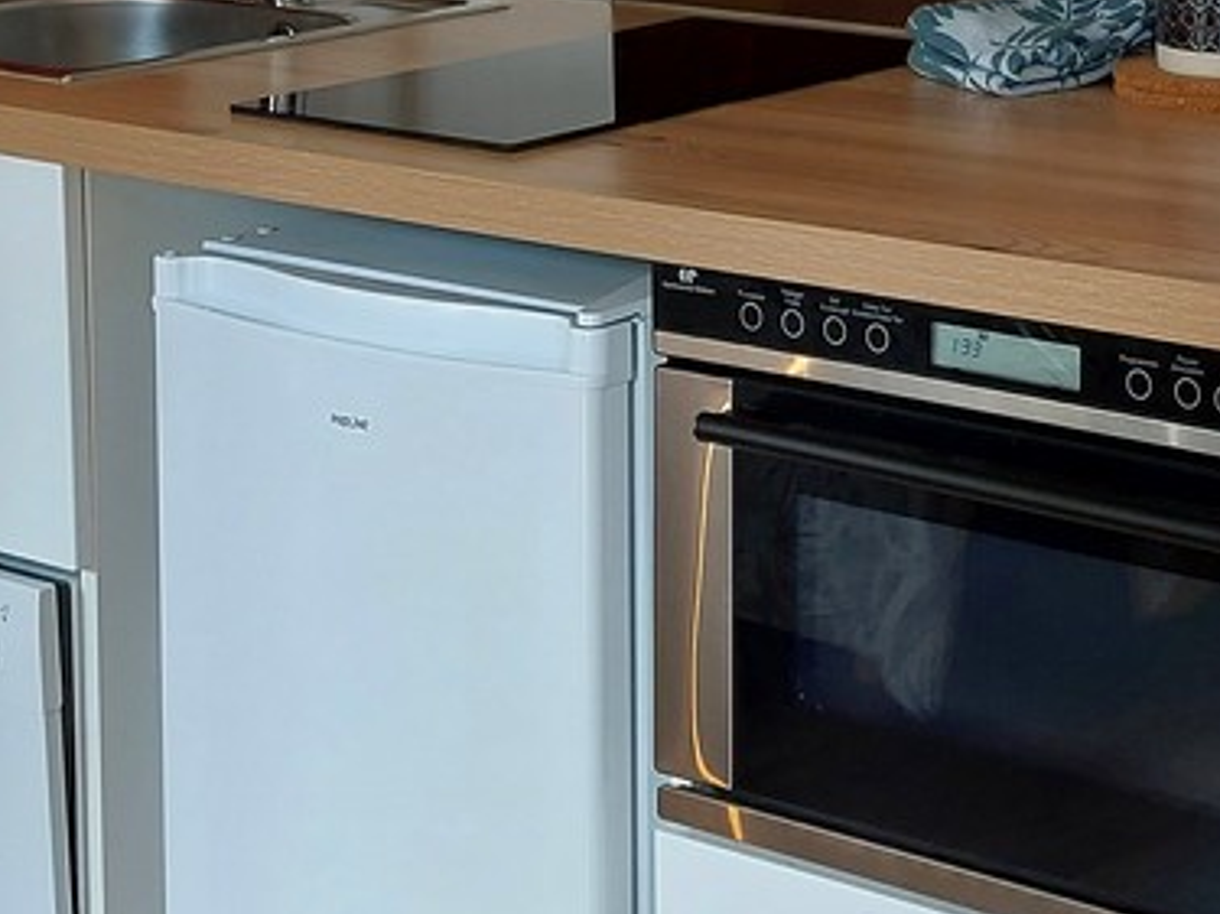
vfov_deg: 14.7
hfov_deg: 20.0
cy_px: -267
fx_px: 3382
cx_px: 1116
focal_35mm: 96
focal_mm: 5.23
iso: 50
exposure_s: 1/50
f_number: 1.8
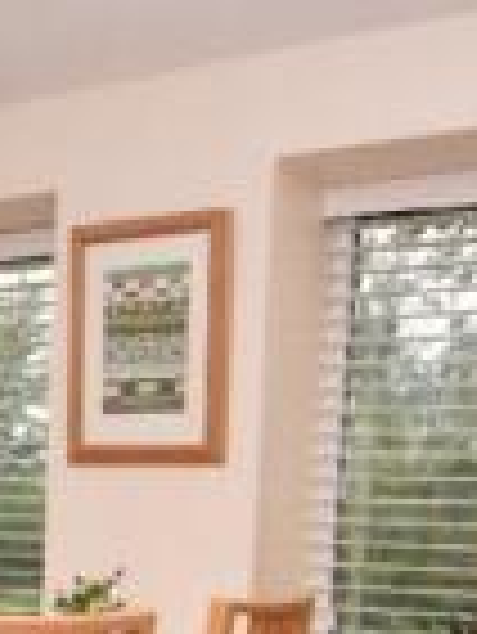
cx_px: 29
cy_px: 690
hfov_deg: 21.4
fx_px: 1229
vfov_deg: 26.7
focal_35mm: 67
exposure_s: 1/60
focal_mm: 10
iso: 100
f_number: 4
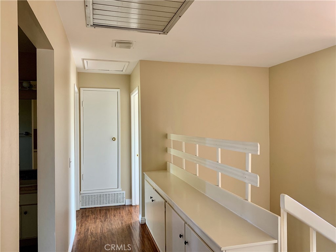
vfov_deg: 53.1
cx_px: 168
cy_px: 126
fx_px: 252
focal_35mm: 26
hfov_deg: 67.3
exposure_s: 1/60
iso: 200
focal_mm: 4.25
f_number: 1.8
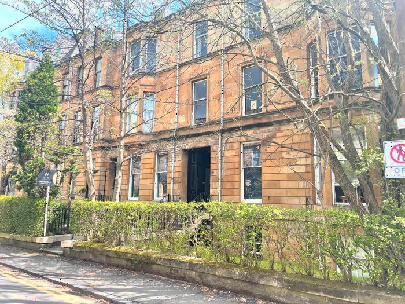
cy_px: 152
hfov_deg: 67.3
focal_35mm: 26
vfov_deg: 53.1
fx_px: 304
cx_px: 202
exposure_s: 1/707
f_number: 1.6
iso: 32
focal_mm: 4.2
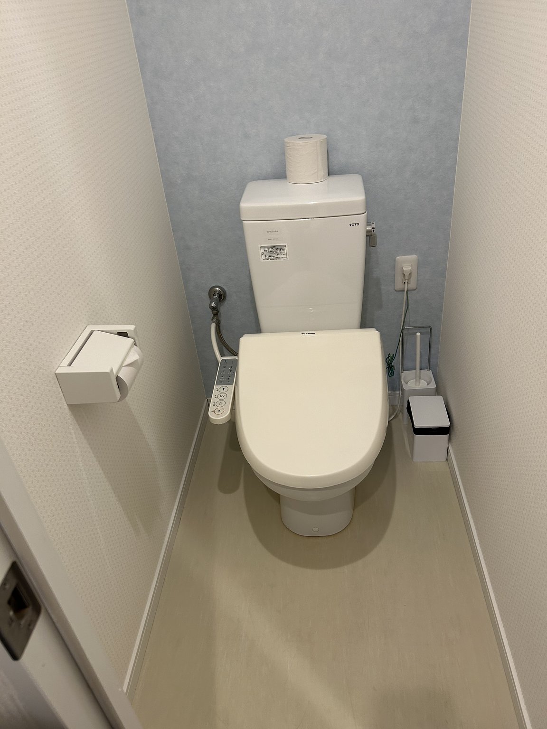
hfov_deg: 53.1
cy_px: 364
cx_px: 274
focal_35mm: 26
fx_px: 548
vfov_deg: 67.3
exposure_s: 1/60
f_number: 1.5
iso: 80
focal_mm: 5.7
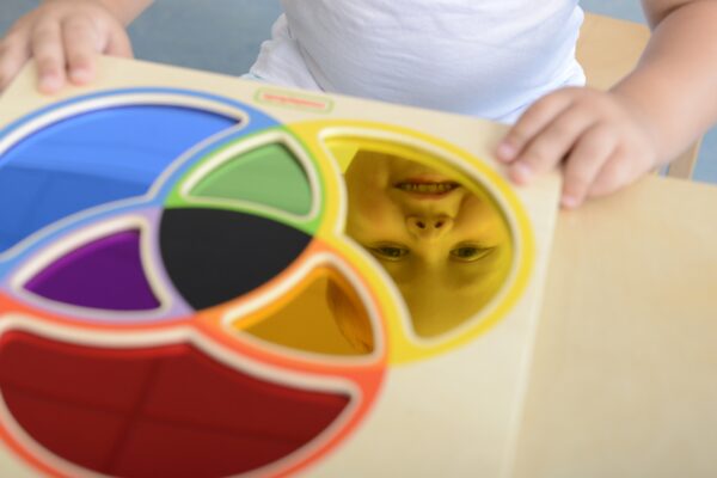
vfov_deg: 19.5
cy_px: 239
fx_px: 1394
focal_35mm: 70
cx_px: 358
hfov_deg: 28.8
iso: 1000
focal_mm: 70
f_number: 5.6
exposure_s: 1/250
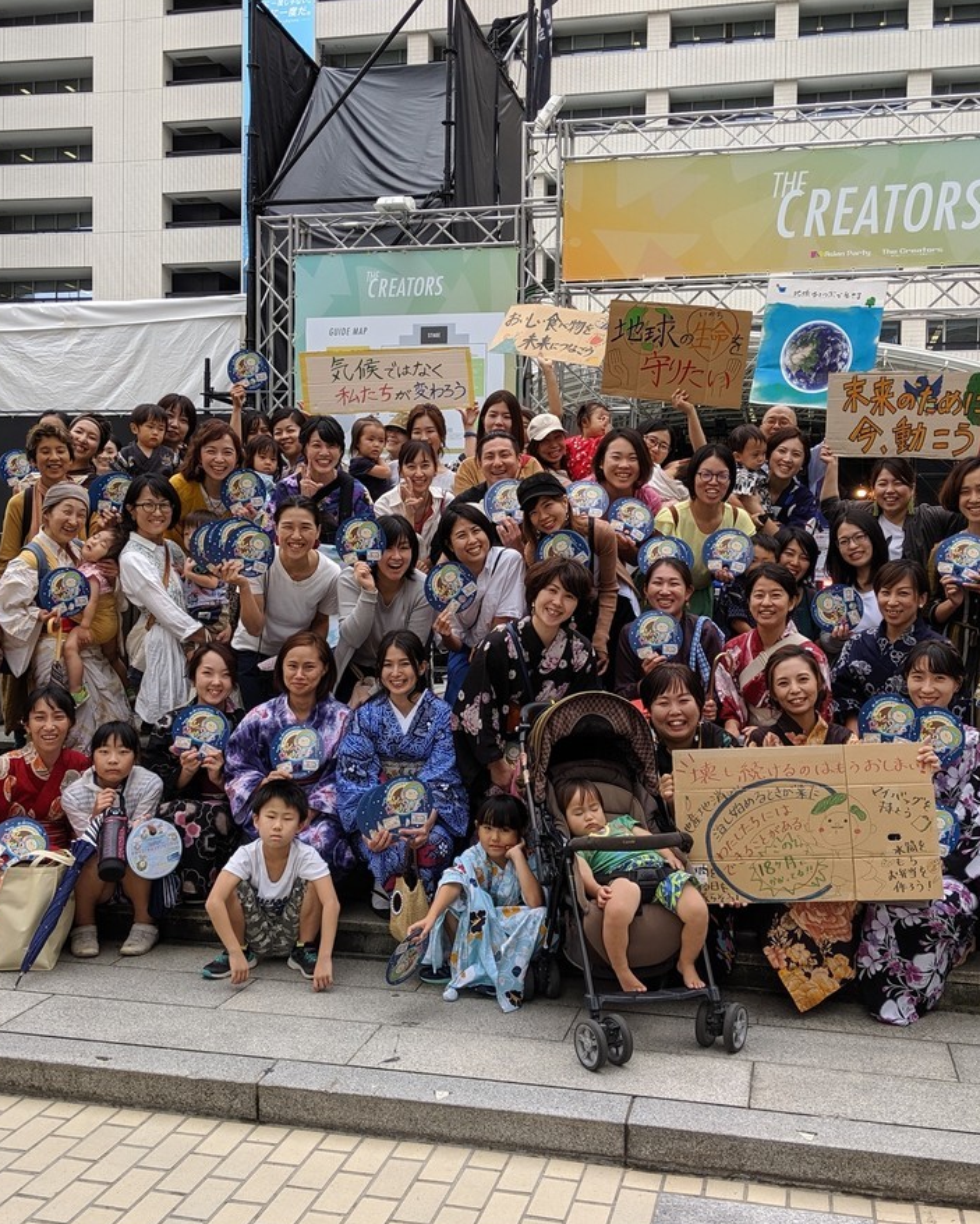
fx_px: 1305
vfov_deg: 50.3
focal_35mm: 36
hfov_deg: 41.2
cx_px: 482
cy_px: 616
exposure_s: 1/450
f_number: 1.8
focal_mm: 4.44
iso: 65
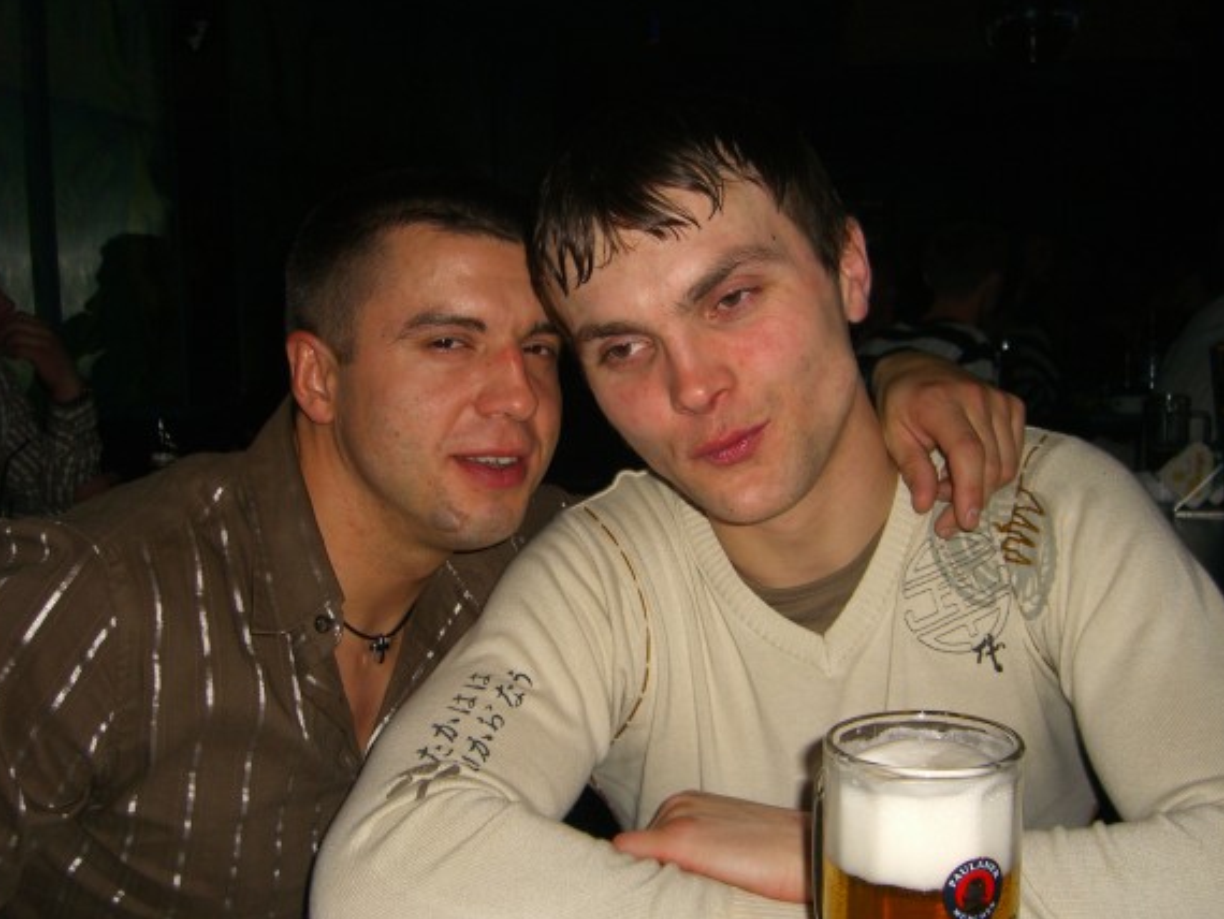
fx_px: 1415
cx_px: 616
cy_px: 477
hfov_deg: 46.8
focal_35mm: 40
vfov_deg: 36.0
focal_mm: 7.9
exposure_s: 1/60
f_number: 2.8
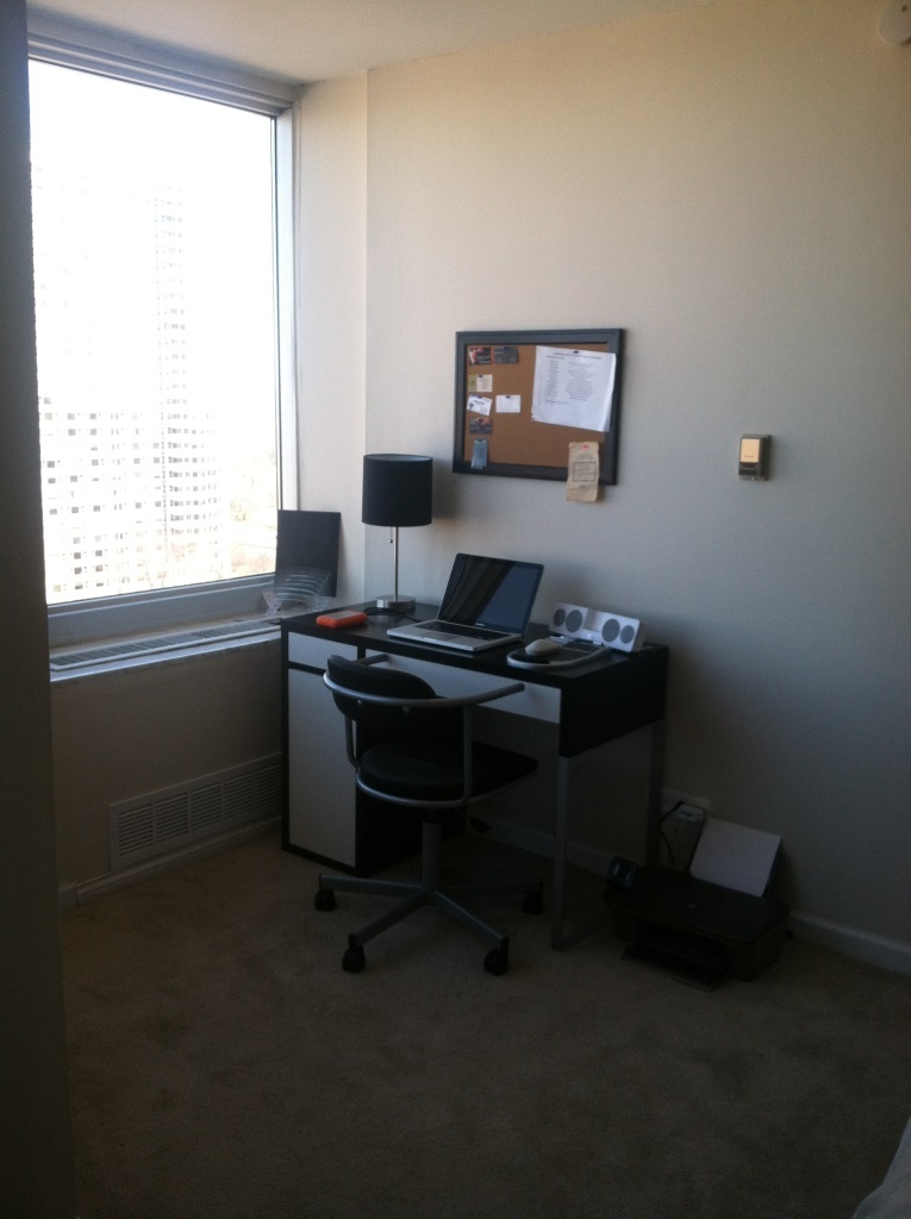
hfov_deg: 40.6
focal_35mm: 35
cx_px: 456
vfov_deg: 52.7
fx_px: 1231
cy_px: 610
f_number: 2.8
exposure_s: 1/120
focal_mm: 3.85
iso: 100
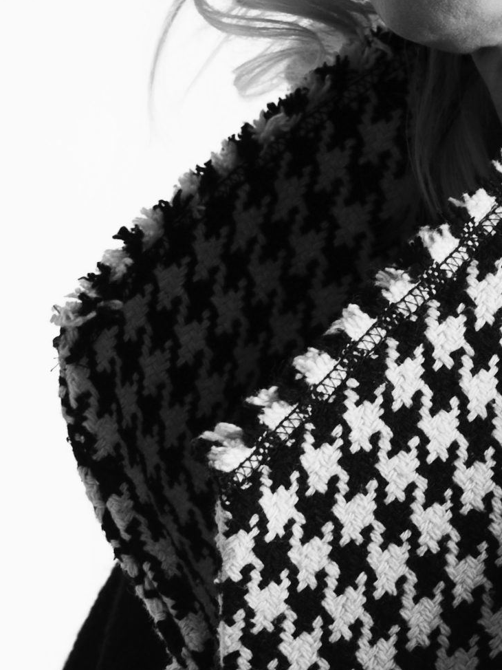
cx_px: 419
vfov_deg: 5.5
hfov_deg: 4.2
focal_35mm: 357
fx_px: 6906
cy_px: 833
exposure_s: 1/250
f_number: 8
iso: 200
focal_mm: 85
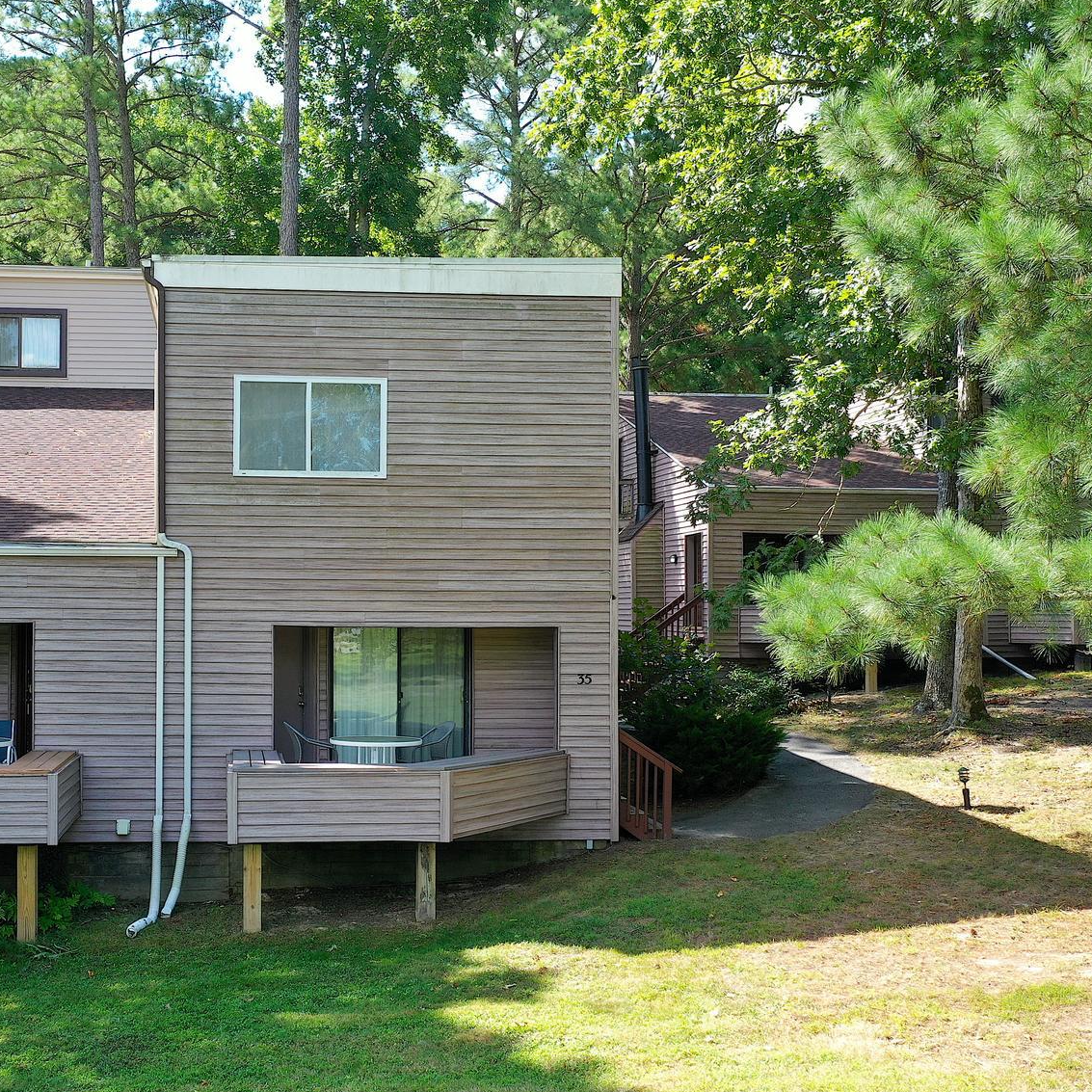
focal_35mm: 43
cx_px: 335
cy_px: 608
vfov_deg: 39.1
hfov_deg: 38.6
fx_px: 1535
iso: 100
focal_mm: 10.26
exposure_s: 1/120
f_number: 4.5
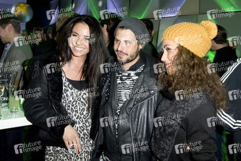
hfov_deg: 58.7
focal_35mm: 32
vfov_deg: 41.1
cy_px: 80
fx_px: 214
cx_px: 120
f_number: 5.6
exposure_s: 1/30
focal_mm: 32
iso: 1000
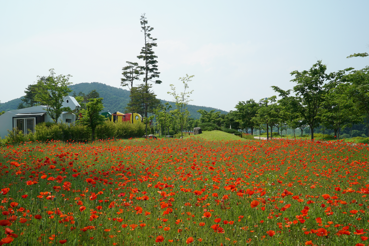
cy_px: 123
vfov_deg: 41.2
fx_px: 328
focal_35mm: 32
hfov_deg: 58.7
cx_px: 184
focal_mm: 32
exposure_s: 1/125
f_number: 18
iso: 200
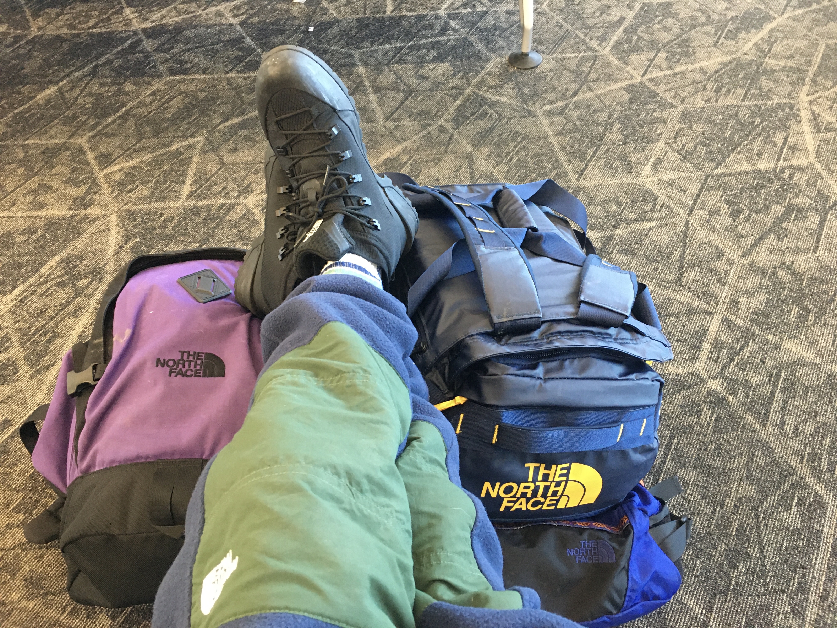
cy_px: 314
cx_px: 418
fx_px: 701
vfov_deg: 48.2
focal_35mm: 29
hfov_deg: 61.7
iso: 200
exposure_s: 1/30
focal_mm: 4.2
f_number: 2.2
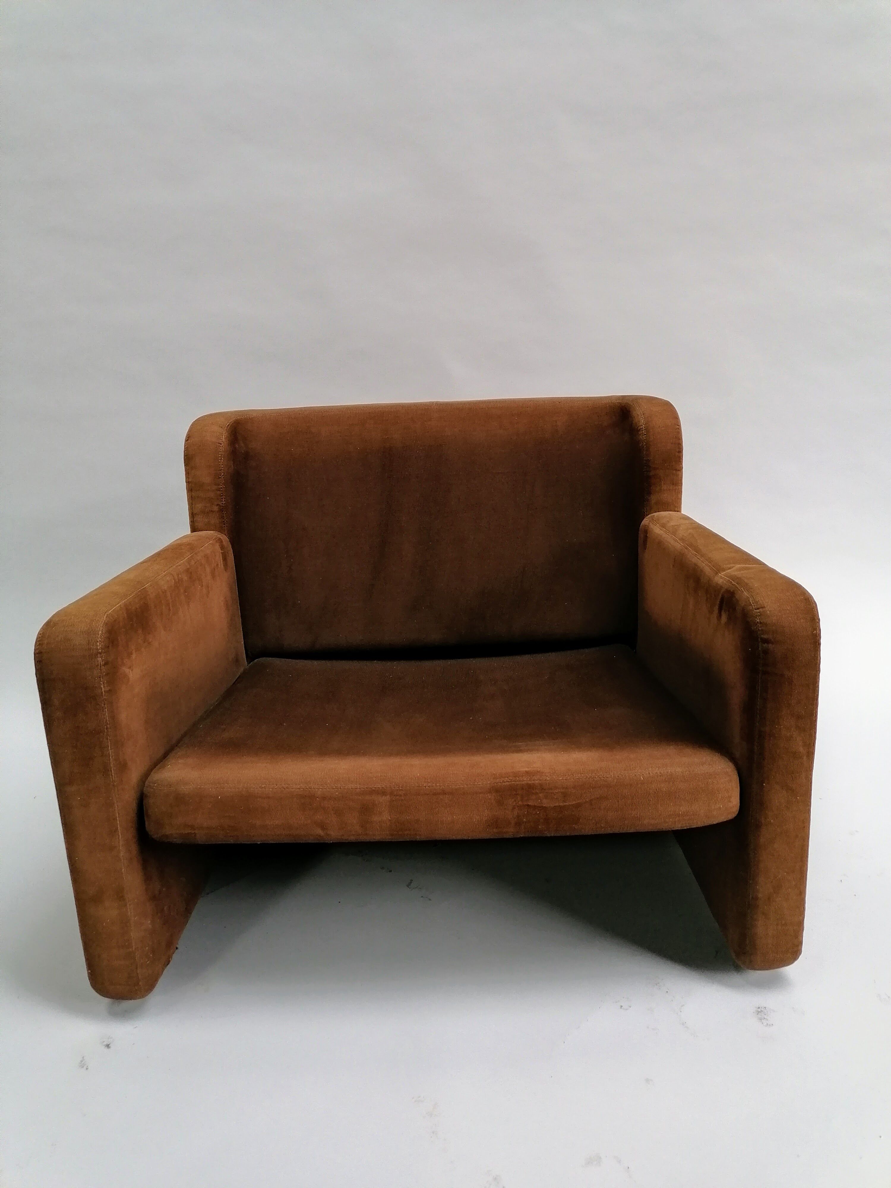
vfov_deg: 65.3
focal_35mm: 27
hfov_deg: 51.4
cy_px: 594
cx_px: 446
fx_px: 927
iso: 160
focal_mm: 4.75
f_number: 1.8
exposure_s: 1/100
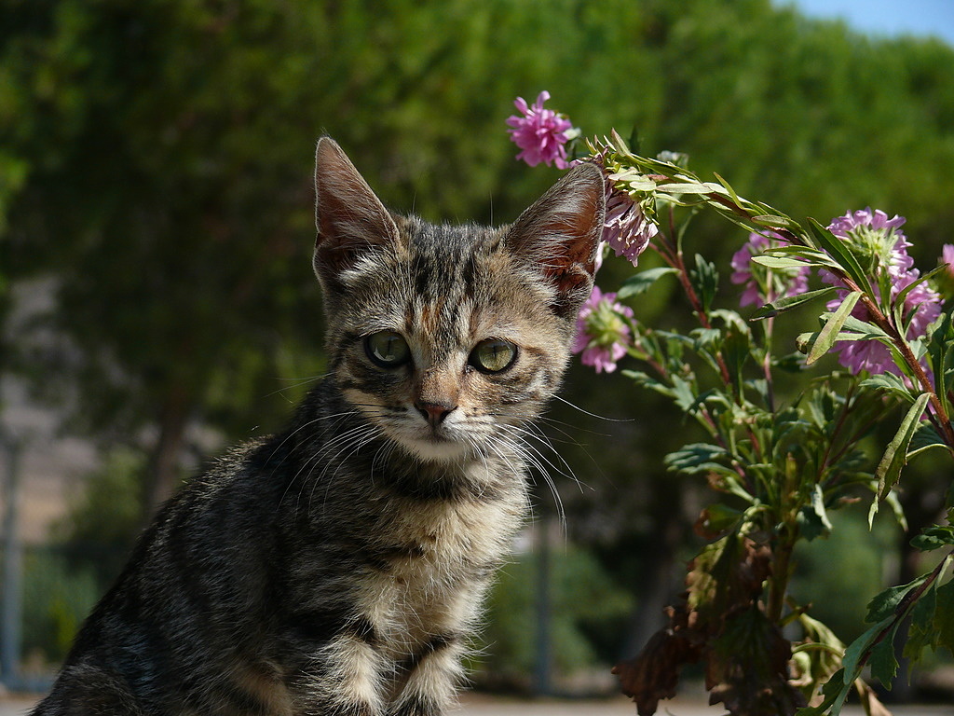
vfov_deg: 13.0
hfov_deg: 17.3
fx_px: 3142
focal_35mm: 114
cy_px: 358
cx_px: 477
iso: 100
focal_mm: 24.2
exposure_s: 1/500
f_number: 4
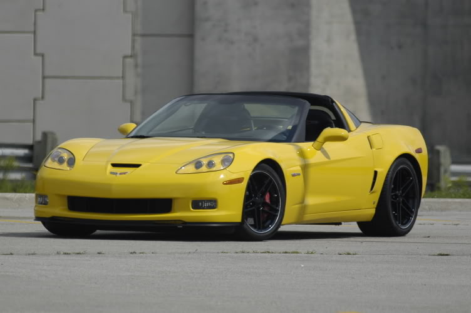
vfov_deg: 2.3
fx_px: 7843
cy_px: 156
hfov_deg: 3.4
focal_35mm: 600
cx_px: 236
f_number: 5.6
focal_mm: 400
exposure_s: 1/3200
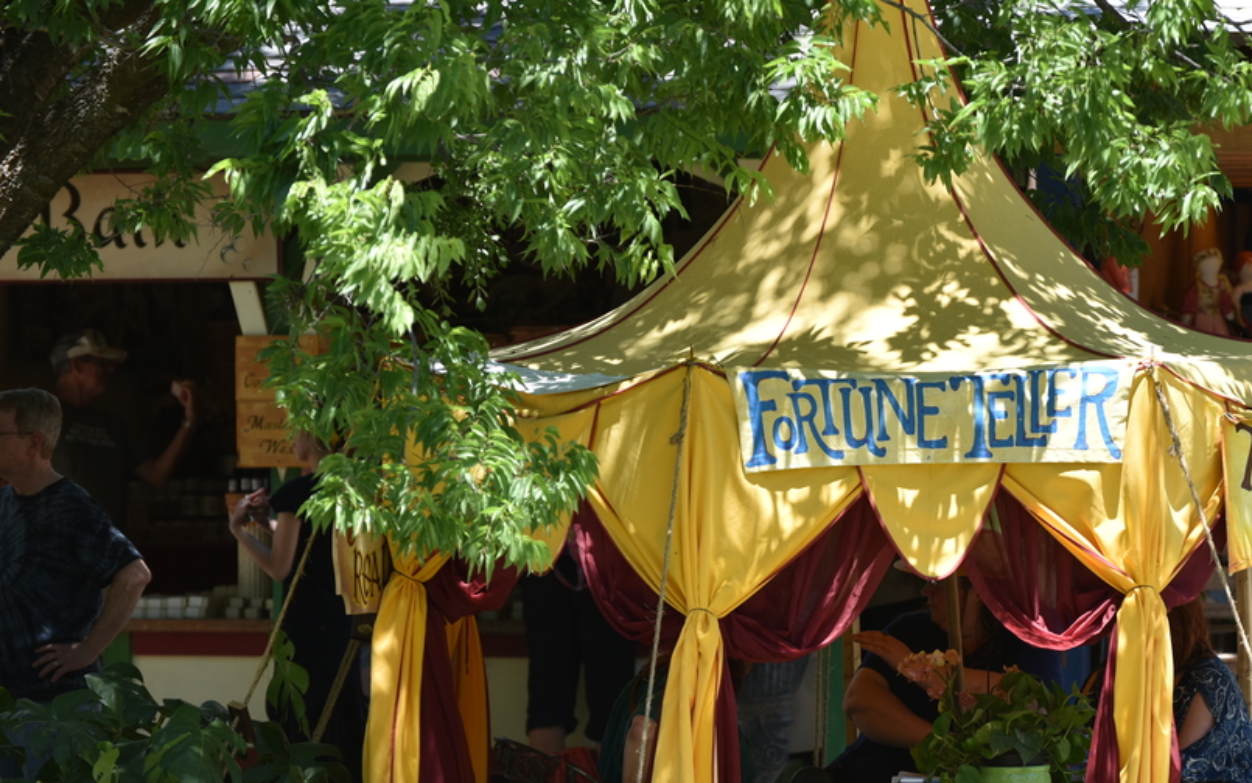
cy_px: 621
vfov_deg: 5.6
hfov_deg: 8.9
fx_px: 8018
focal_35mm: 235
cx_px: 905
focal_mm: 145
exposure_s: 1/320
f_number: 4.8
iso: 125
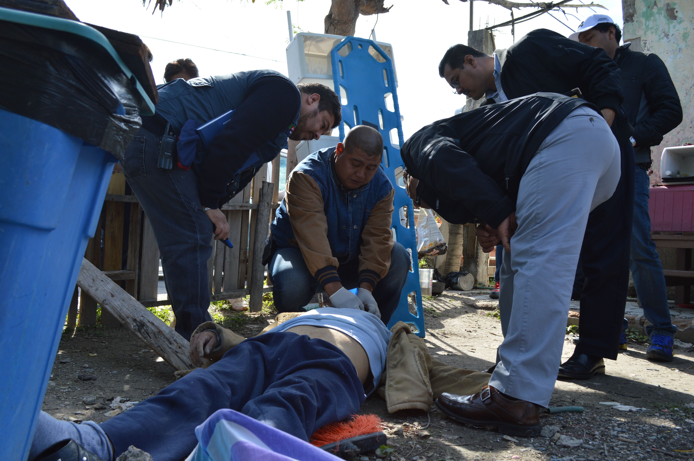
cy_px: 230
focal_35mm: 33
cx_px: 347
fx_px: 636
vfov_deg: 39.9
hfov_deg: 57.3
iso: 100
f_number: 6.3
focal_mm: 22
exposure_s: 1/160
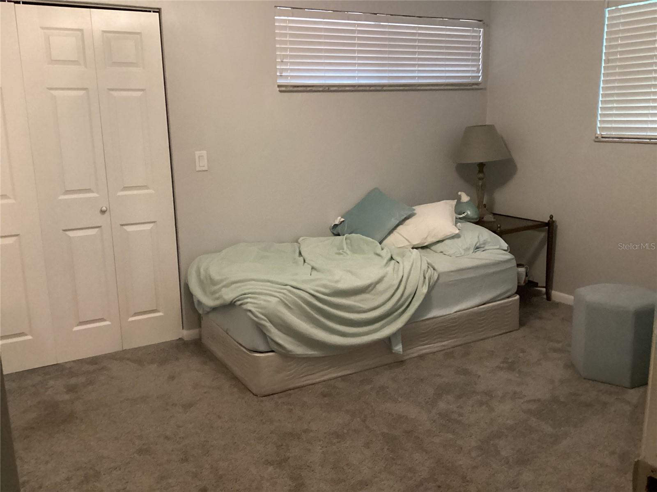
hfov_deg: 58.4
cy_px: 246
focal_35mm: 31
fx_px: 588
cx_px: 328
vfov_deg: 45.4
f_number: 2.4
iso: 800
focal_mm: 3.3
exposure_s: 1/30
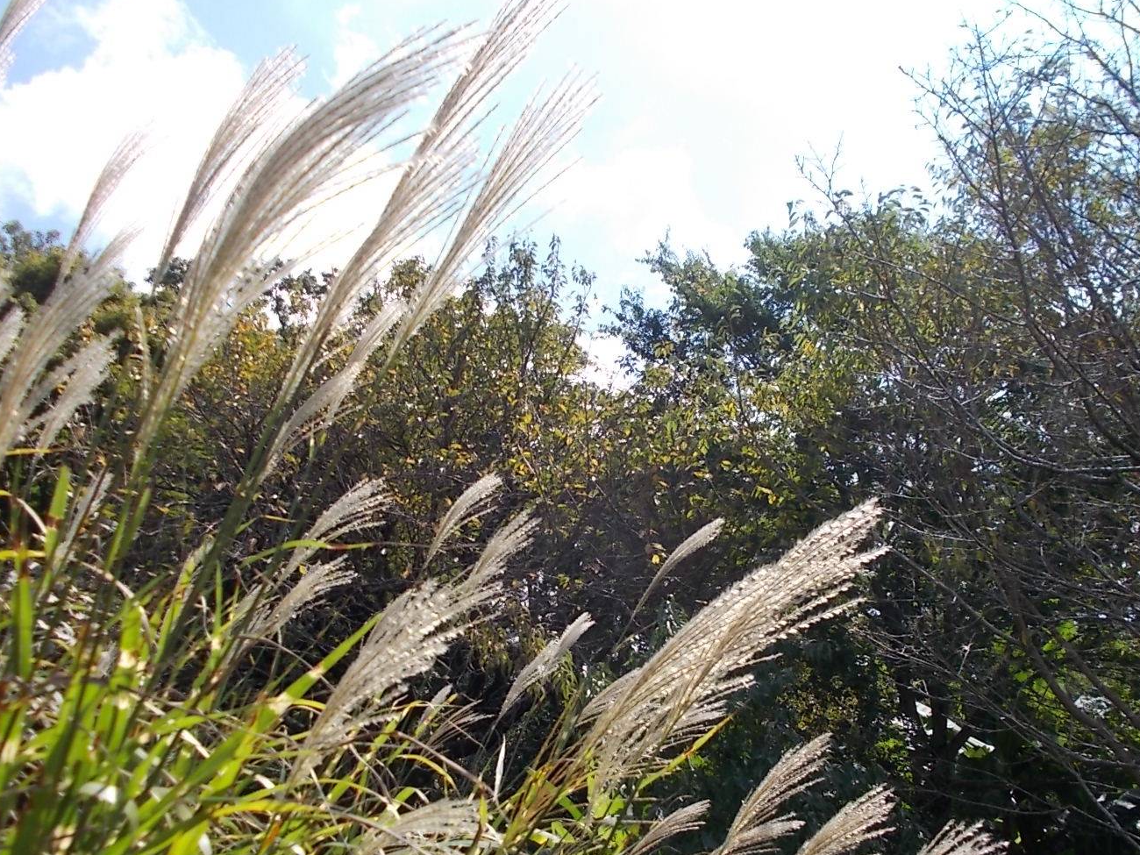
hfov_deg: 56.7
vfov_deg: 44.1
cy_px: 460
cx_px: 620
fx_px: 1054
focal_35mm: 32
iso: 80
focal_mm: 4.6
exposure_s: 1/125
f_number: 8
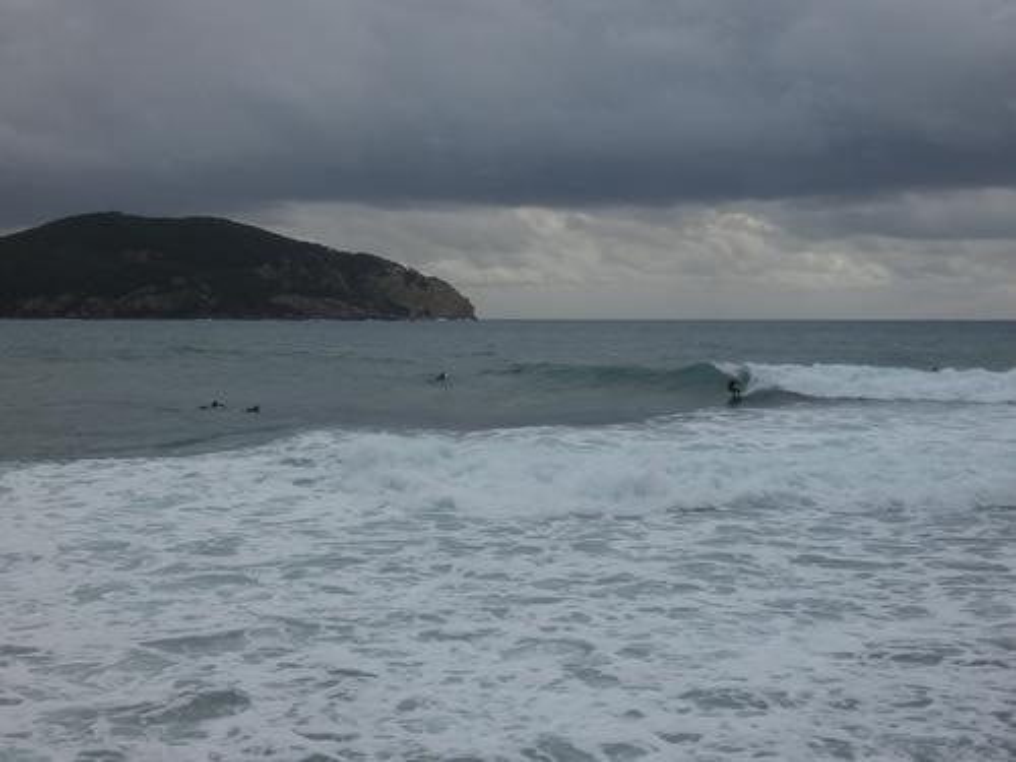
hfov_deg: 39.7
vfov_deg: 30.3
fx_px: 1409
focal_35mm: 48
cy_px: 381
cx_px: 508
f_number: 3.8
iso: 125
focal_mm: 8.6
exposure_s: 1/250
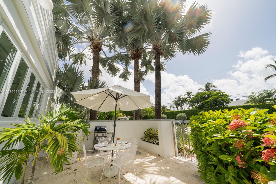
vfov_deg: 90.0
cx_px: 138
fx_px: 92
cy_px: 92
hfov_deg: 112.6
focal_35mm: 12
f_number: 11
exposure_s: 1/160
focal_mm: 12
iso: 250
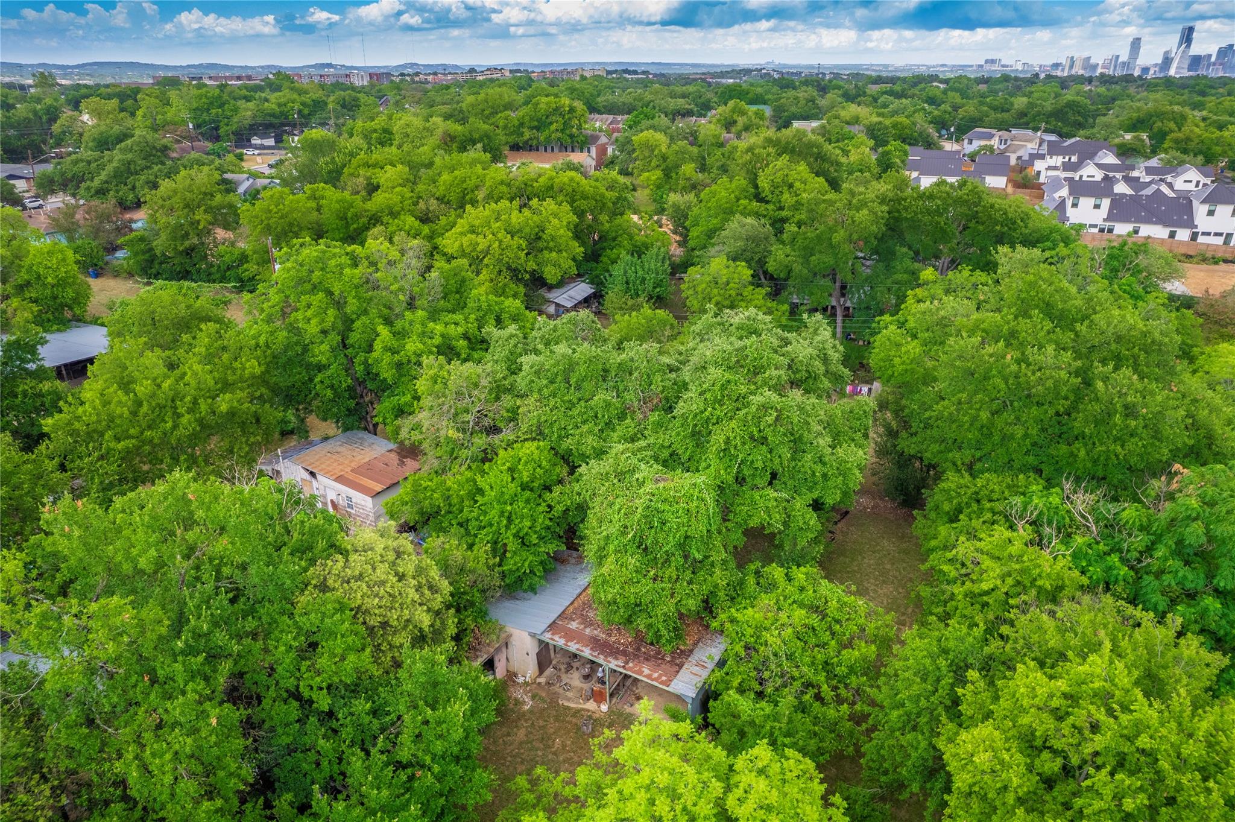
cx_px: 618
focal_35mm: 22
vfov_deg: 57.2
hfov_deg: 78.6
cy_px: 411
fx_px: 754
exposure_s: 1/640
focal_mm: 8.38
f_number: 2.8
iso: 100
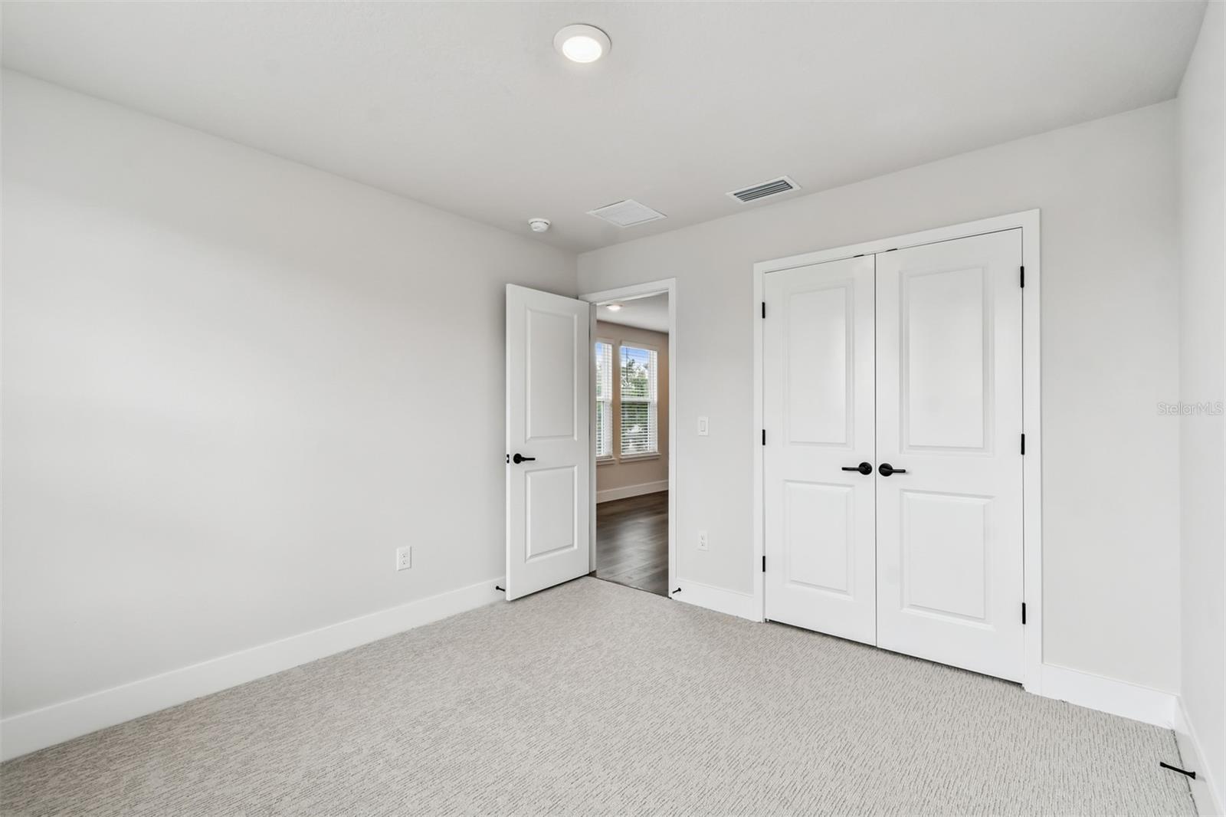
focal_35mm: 15
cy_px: 408
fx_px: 511
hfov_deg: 100.4
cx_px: 613
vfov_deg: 77.3
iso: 100
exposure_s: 1/15
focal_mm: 10
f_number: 7.1
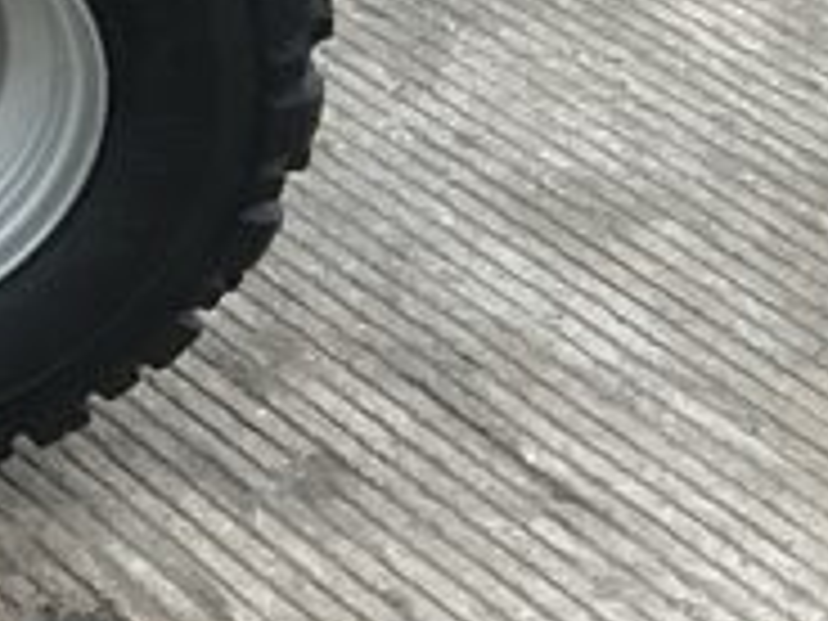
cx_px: -1058
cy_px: -608
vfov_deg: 9.0
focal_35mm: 156
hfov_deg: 11.0
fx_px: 3731
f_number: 1.8
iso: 20
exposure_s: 1/232
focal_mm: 3
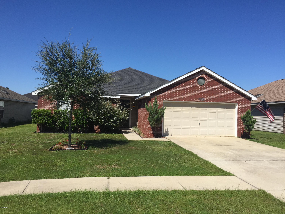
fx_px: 239
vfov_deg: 48.2
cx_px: 142
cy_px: 107
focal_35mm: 29
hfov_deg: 61.7
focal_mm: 4.15
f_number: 2.2
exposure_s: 1/2825
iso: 32
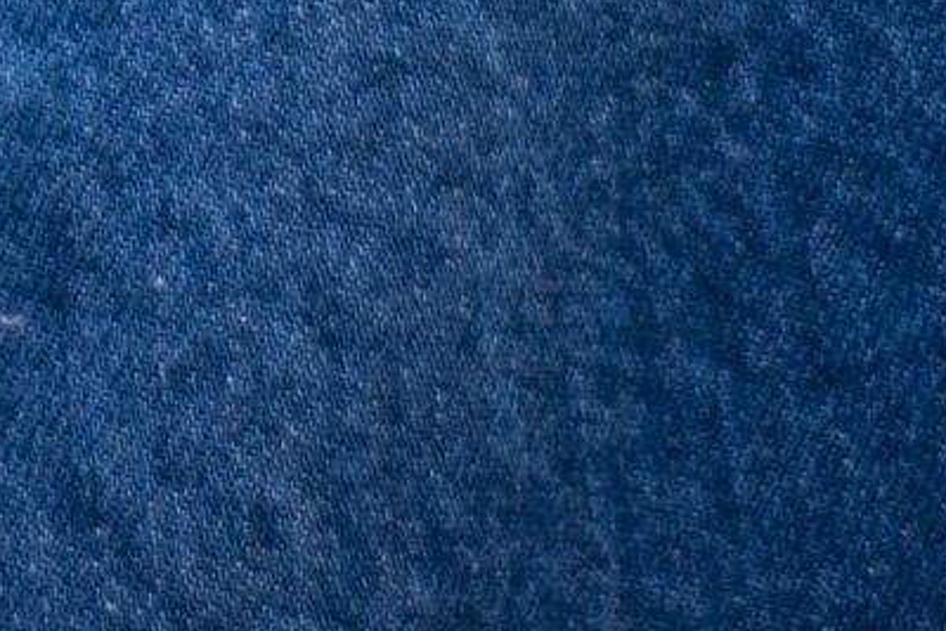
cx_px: -518
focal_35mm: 320
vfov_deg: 4.1
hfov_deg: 6.3
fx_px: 8411
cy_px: -1282
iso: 200
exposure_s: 1/320
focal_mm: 50
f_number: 1.8
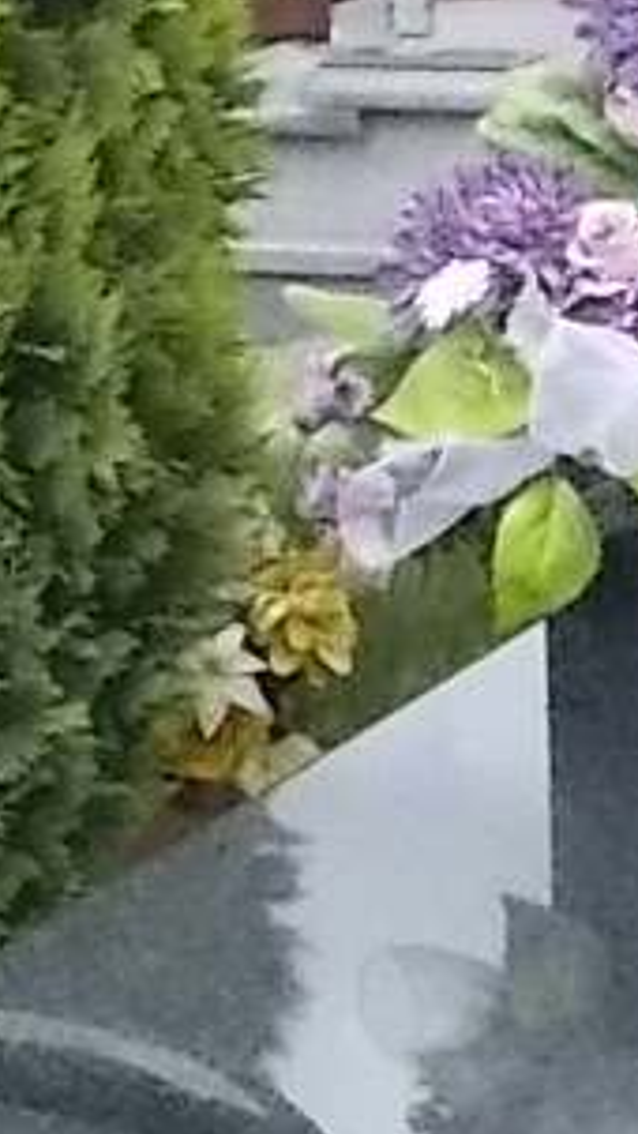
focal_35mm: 150
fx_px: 4509
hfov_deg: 8.1
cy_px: 785
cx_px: 634
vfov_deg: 14.3
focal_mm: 4.6
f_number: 8
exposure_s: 1/400
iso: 400
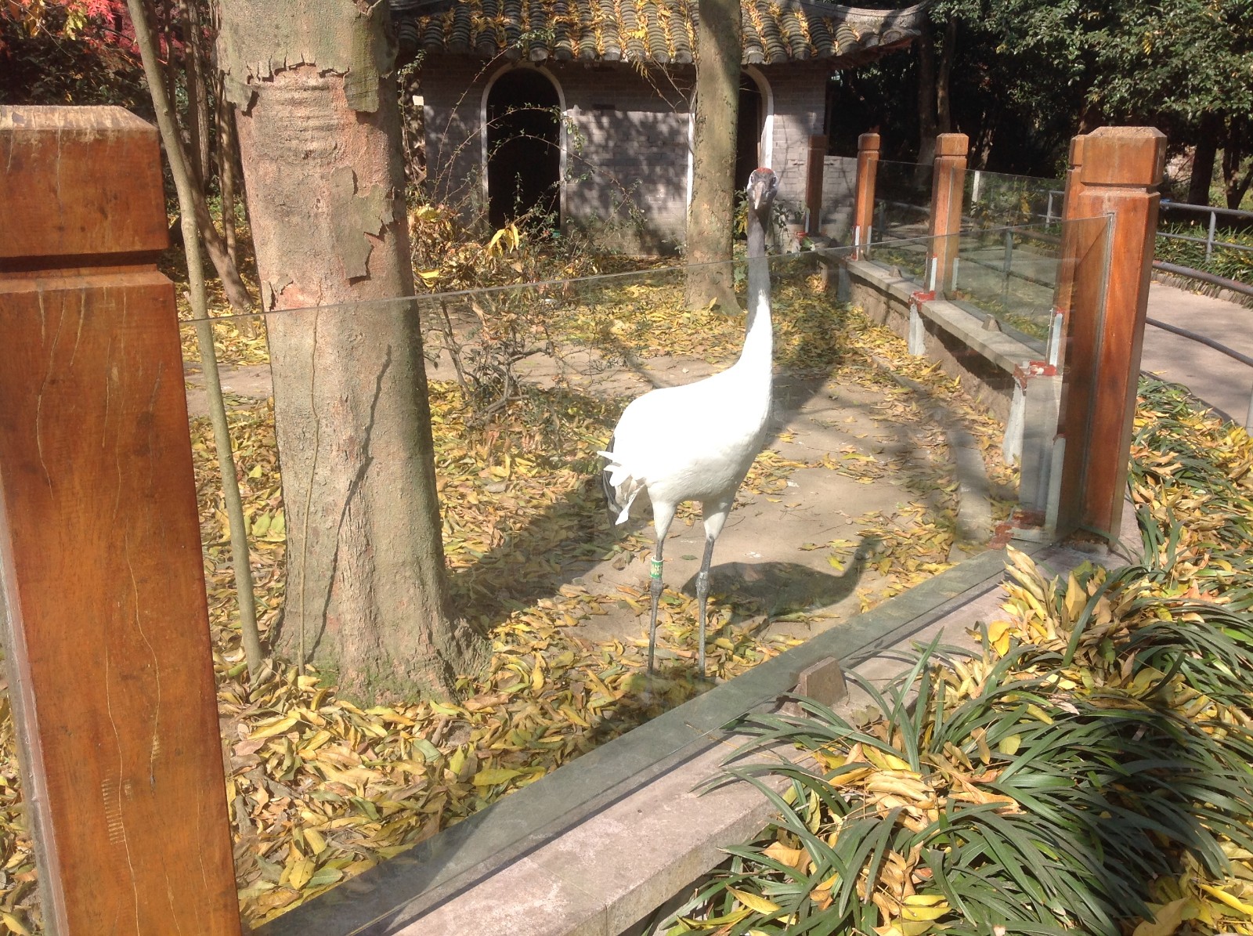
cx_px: 626
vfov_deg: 40.6
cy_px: 468
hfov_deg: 52.7
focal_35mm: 35
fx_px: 1265
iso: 50
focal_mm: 4.28
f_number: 2.4
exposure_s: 1/756
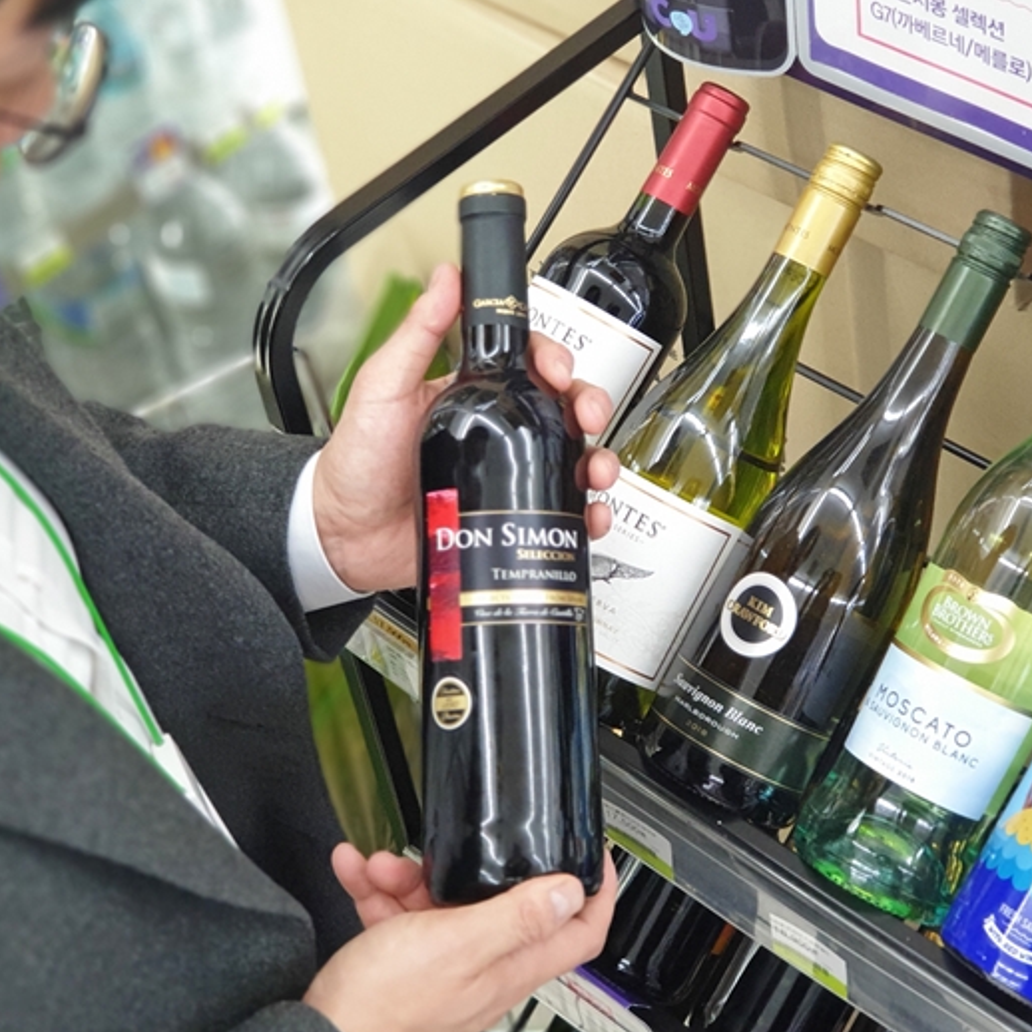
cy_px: 445
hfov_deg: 24.2
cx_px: 687
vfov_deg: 24.3
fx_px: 2395
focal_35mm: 71
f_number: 2.4
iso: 160
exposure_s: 1/30
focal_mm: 6
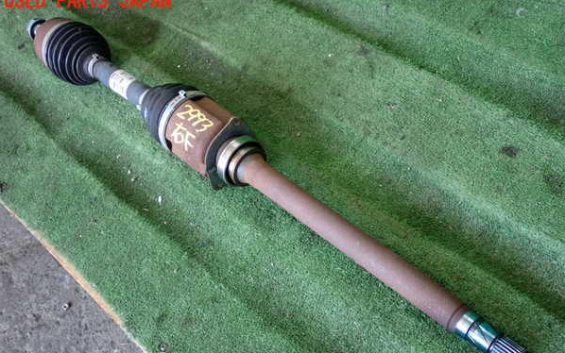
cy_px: 202
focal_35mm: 50
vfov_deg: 25.8
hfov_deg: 40.3
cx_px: 282
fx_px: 770
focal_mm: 8.4
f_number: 3.1
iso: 1000
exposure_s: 1/125
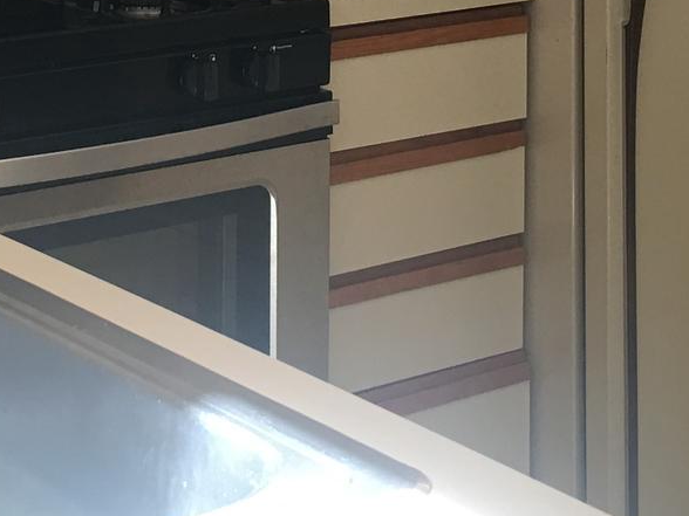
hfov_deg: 19.3
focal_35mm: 101
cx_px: 193
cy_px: -167
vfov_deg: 14.0
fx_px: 2010
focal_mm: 4.15
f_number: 2.2
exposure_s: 1/40
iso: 25
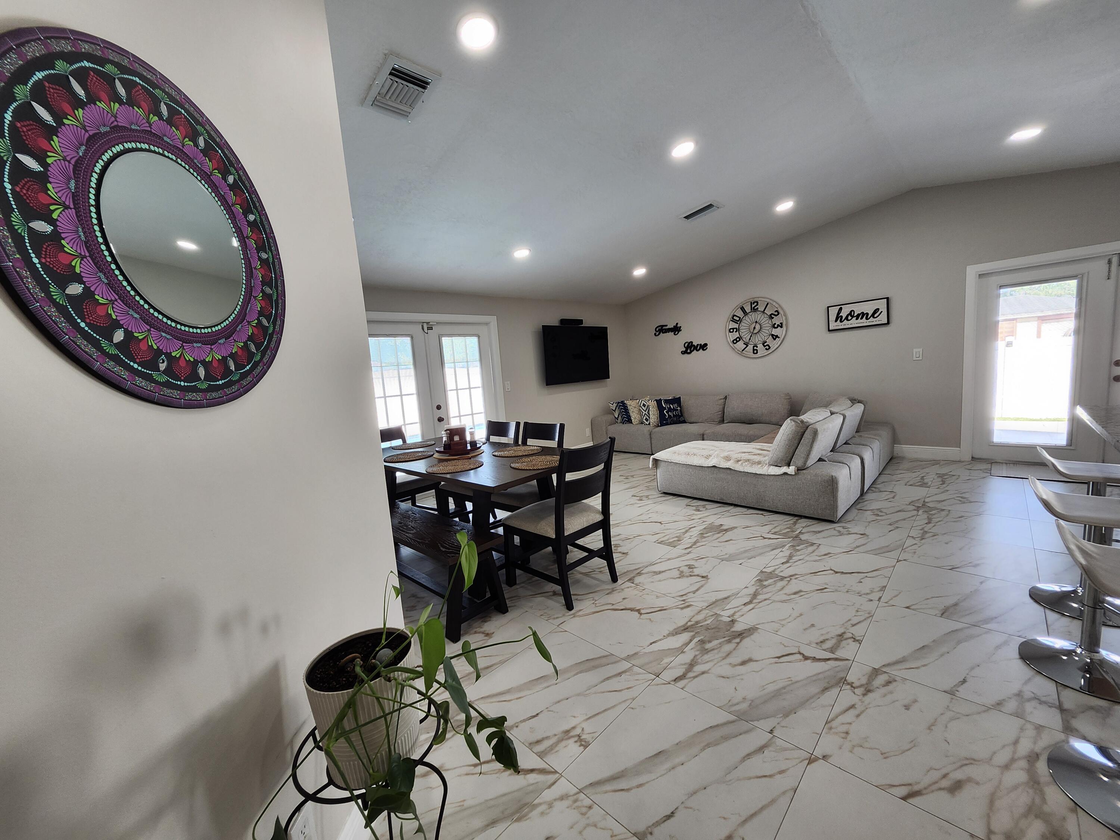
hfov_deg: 106.2
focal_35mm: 13
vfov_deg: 89.9
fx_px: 421
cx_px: 560
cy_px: 420
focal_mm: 1.74
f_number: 2.2
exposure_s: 1/60
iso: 50
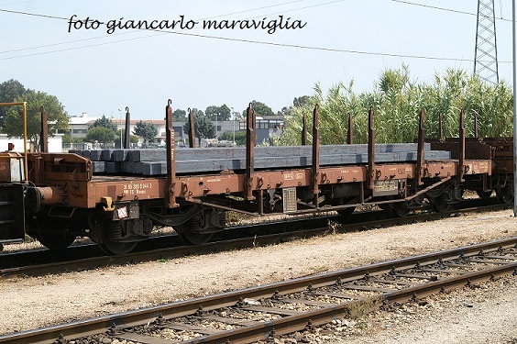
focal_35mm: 68
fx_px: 969
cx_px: 258
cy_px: 172
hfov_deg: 29.9
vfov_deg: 20.1
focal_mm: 45
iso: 100
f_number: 6.3
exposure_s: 1/320
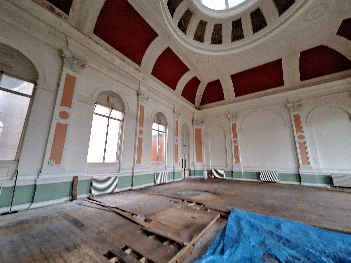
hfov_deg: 106.2
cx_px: 176
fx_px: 132
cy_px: 132
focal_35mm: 13
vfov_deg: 89.9
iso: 320
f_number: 2.2
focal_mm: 1.74
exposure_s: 1/25
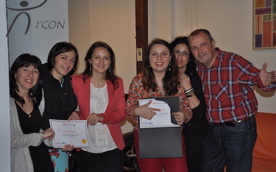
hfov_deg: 37.2
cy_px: 82
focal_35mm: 55
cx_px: 139
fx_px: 410
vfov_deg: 23.7
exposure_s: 1/30
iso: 100
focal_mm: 35
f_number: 4.5
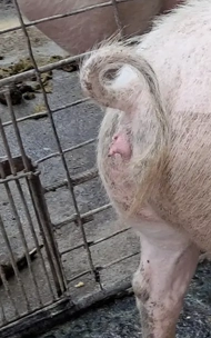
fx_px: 865
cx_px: 458
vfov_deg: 22.0
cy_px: 112
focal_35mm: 94
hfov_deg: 12.0
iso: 80
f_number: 1.8
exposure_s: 1/50
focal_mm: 4
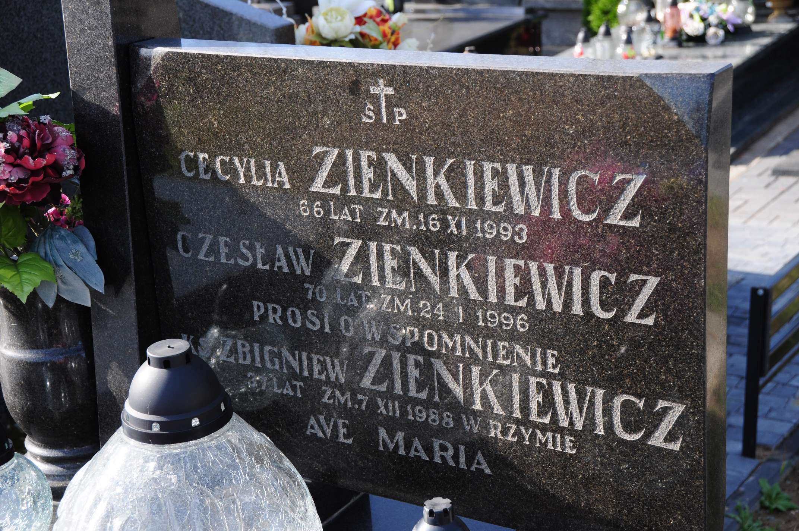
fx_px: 1397
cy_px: 266
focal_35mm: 63
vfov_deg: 21.5
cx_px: 400
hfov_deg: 31.9
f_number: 7.1
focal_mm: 42
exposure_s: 1/200
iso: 200
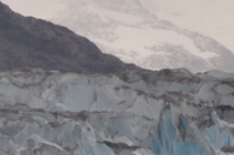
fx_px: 8995
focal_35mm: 1385
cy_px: 470
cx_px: 12
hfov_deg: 1.5
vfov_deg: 1.0
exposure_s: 1/500
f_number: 5.6
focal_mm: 210
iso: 560
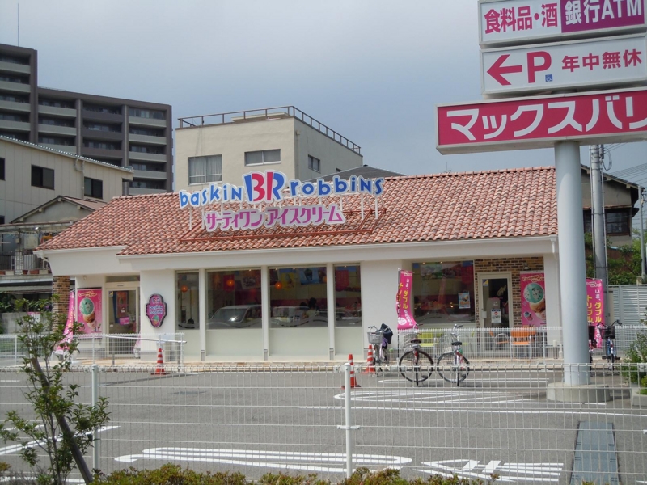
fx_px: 841
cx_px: 324
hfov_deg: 42.1
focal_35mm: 45
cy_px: 242
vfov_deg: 32.2
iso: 100
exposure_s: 1/250
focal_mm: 8.1
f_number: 7.6
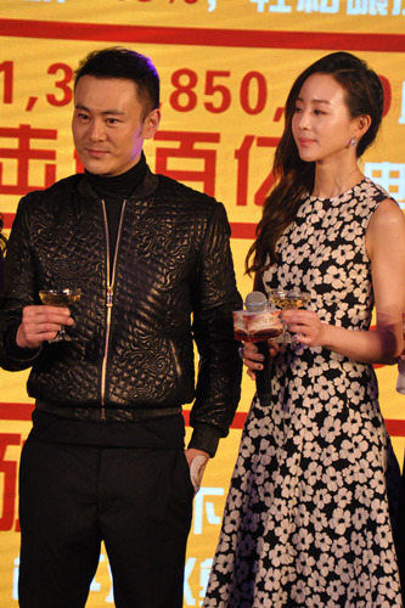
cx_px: 202
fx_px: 2659
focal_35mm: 158
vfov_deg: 13.0
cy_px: 304
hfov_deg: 8.7
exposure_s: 1/400
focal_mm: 105
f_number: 5.6
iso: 2500
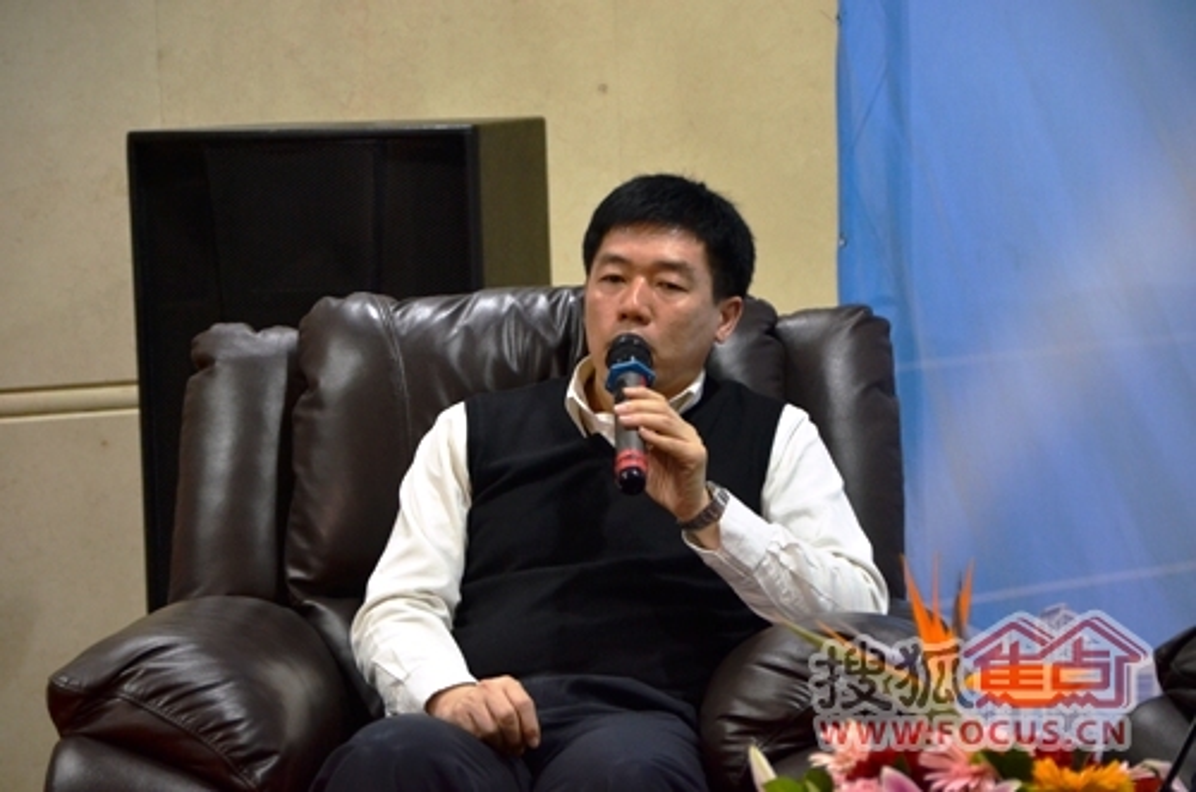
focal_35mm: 174
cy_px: 396
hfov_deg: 11.8
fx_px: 5768
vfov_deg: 7.9
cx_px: 598
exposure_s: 1/40
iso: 500
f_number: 5.6
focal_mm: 116
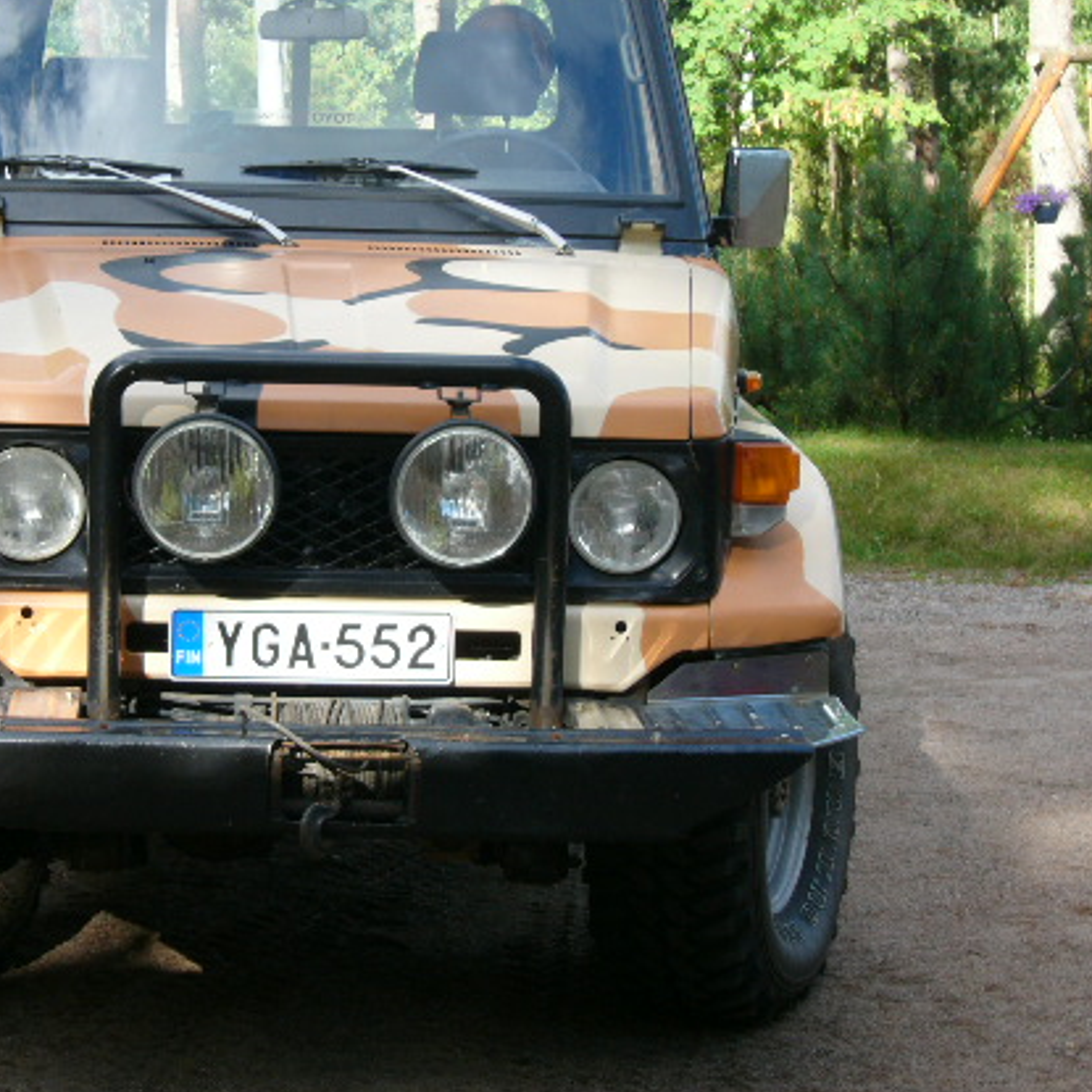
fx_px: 3355
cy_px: 468
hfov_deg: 18.4
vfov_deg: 18.5
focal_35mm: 94
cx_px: 321
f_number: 4
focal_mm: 11.5
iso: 80
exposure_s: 1/100
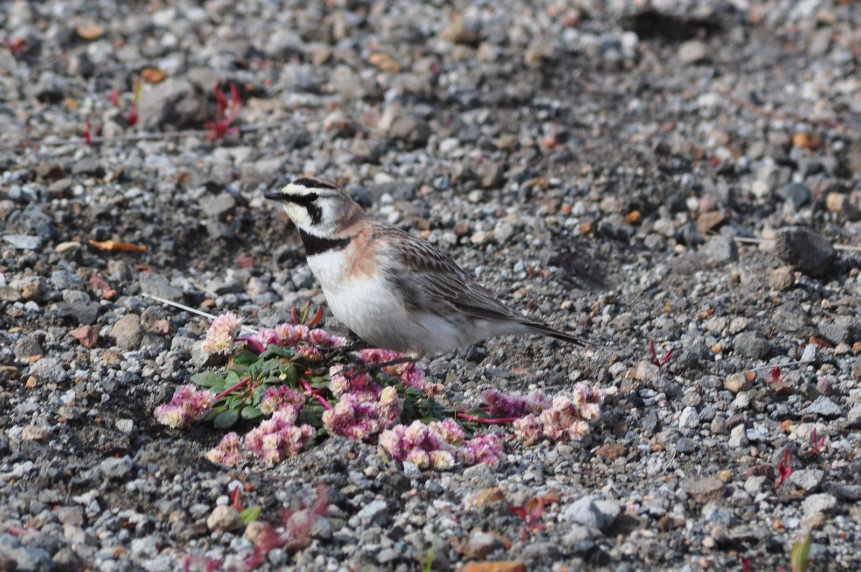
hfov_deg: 4.6
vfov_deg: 3.0
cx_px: 430
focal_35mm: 450
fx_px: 10747
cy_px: 286
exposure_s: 1/250
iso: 250
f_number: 10
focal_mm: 300
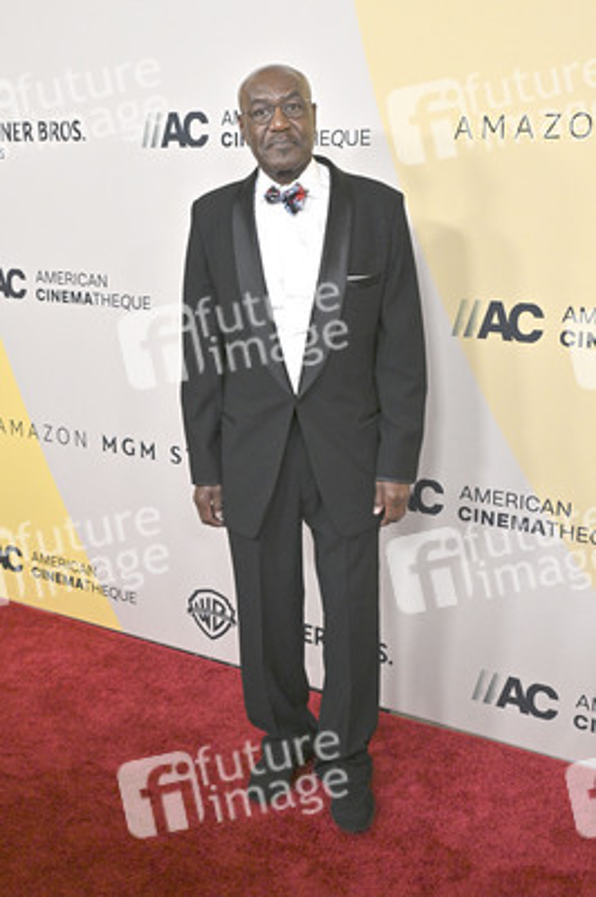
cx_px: 298
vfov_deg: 53.2
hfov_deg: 36.8
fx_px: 895
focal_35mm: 36
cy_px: 448
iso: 2000
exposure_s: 1/320
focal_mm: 36
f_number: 5.6
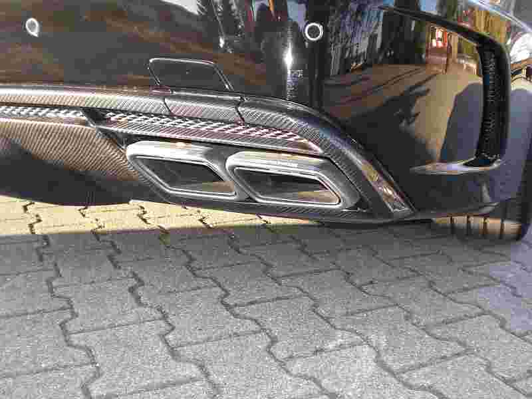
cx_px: 266
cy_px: 200
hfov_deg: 49.0
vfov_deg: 37.7
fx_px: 584
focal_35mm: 38
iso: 100
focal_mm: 6.3
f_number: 3.1
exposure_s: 1/80
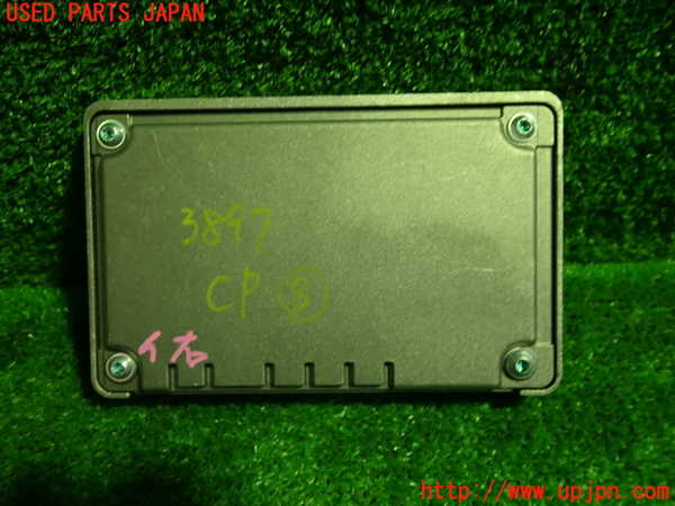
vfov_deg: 46.8
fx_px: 585
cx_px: 338
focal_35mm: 30
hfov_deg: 60.0
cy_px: 253
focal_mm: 5.4
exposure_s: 1/50
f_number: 2.3
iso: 200
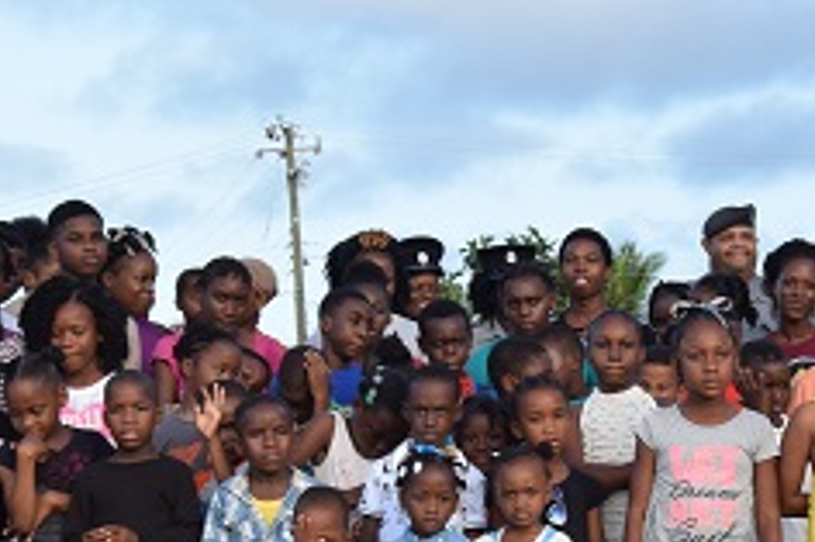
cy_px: 362
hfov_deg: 18.5
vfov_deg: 12.5
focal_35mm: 110
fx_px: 2479
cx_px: 677
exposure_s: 1/100
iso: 100
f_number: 5.6
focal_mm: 23
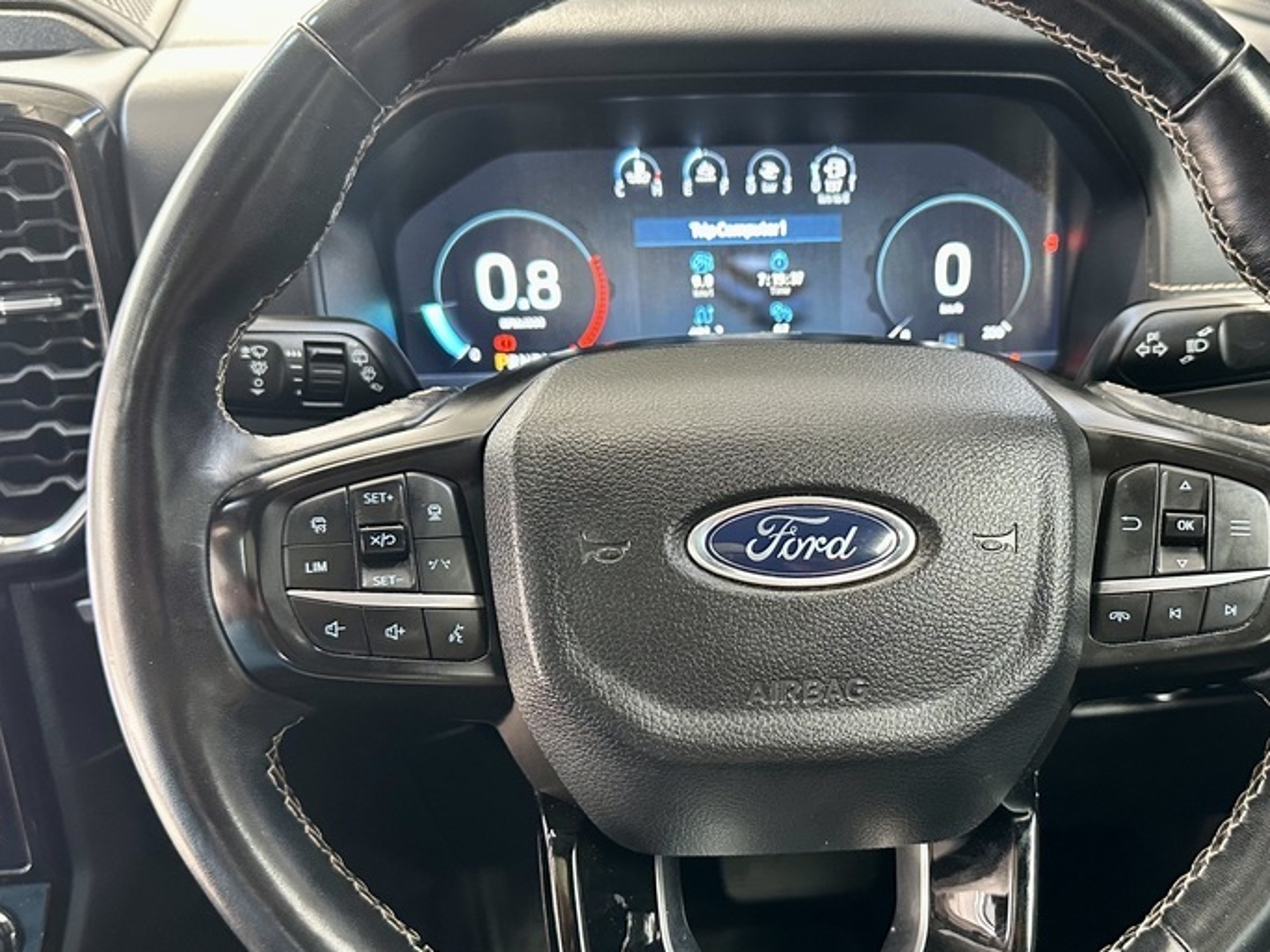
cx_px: 796
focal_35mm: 36
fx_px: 1321
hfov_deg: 50.8
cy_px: 519
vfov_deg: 39.6
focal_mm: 6.86
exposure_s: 1/60
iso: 400
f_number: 1.78
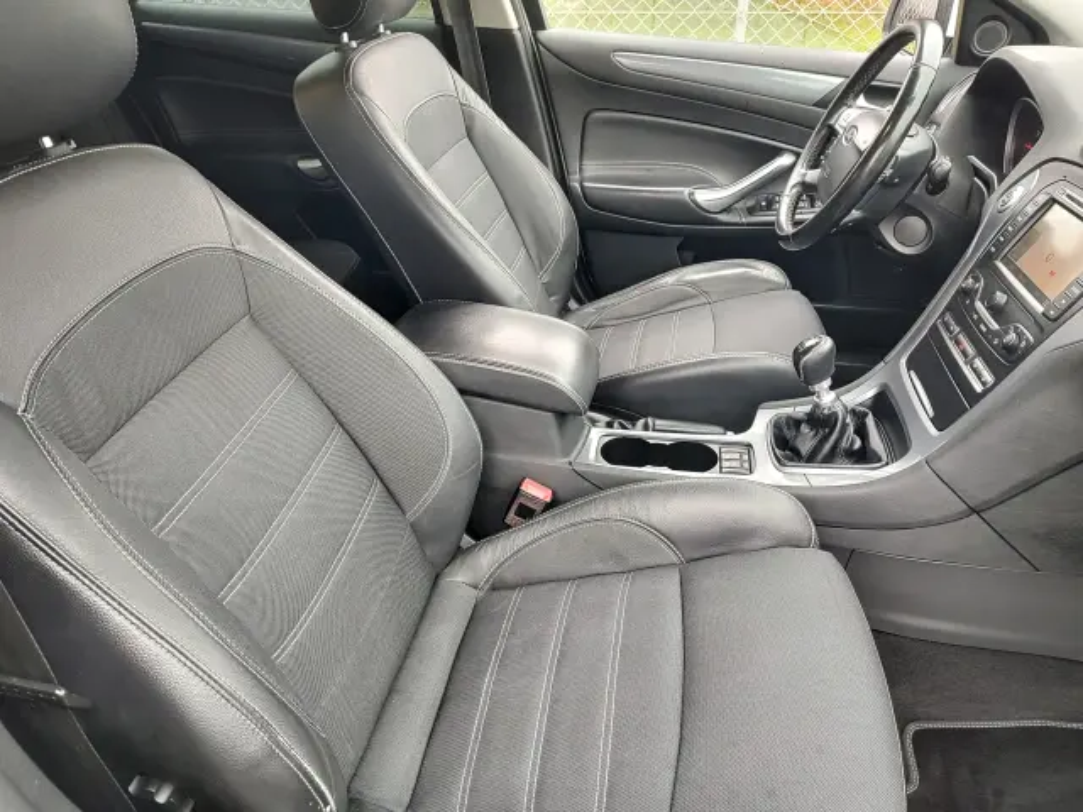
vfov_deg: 58.9
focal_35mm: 23
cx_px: 542
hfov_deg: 73.9
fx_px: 720
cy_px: 406
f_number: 1.8
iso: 223
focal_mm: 5.56
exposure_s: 1/50
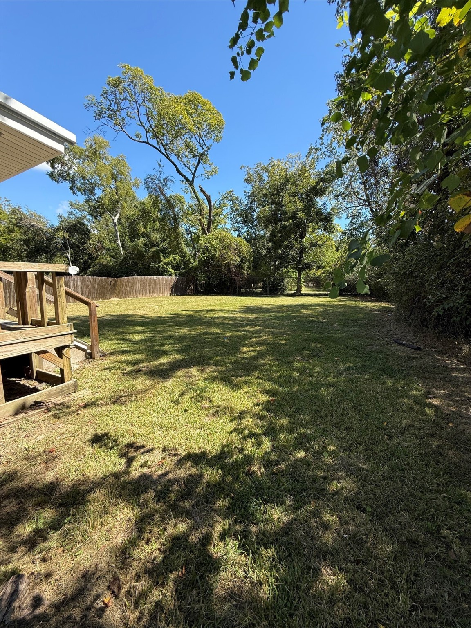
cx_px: 236
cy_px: 314
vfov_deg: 102.1
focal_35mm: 14
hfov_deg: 85.7
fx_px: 254
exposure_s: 1/585
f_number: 2.2
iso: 50
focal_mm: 2.22
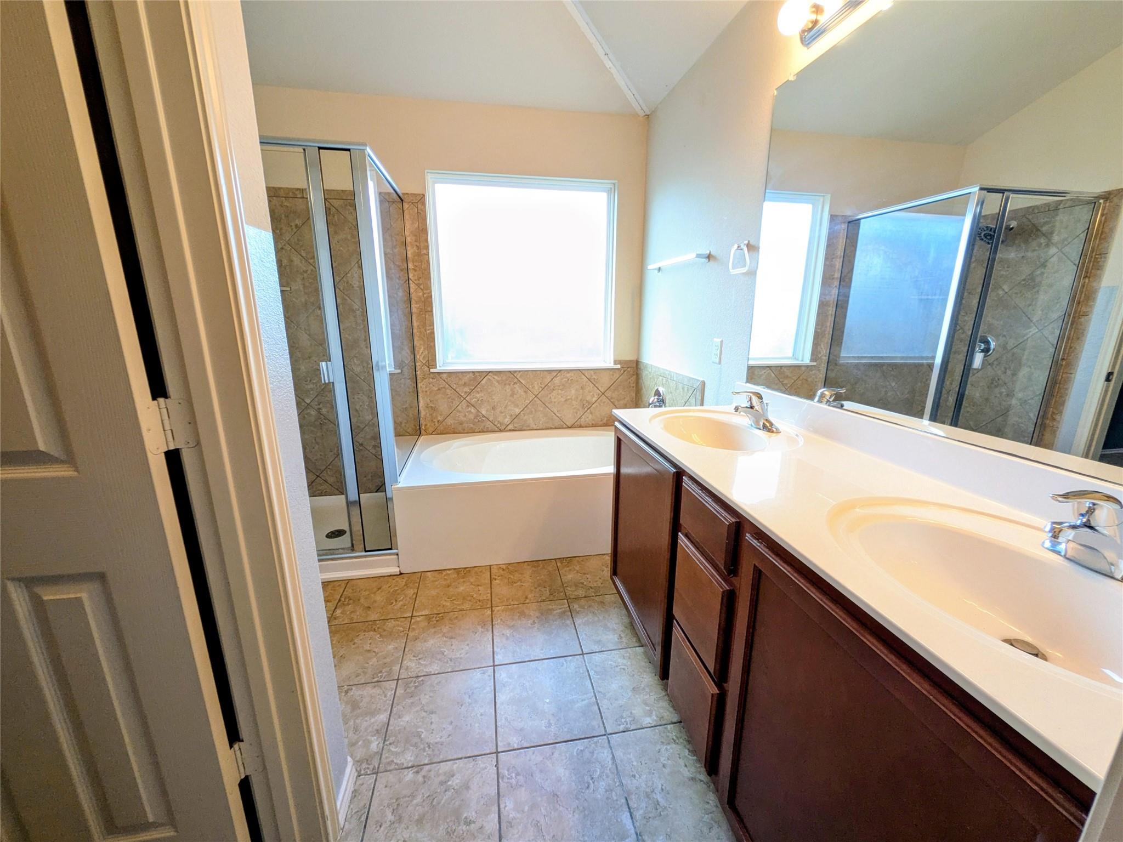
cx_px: 562
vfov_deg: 85.7
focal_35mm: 14
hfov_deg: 102.1
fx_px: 454
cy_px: 421
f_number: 2.2
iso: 133
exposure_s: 1/60
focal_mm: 1.83
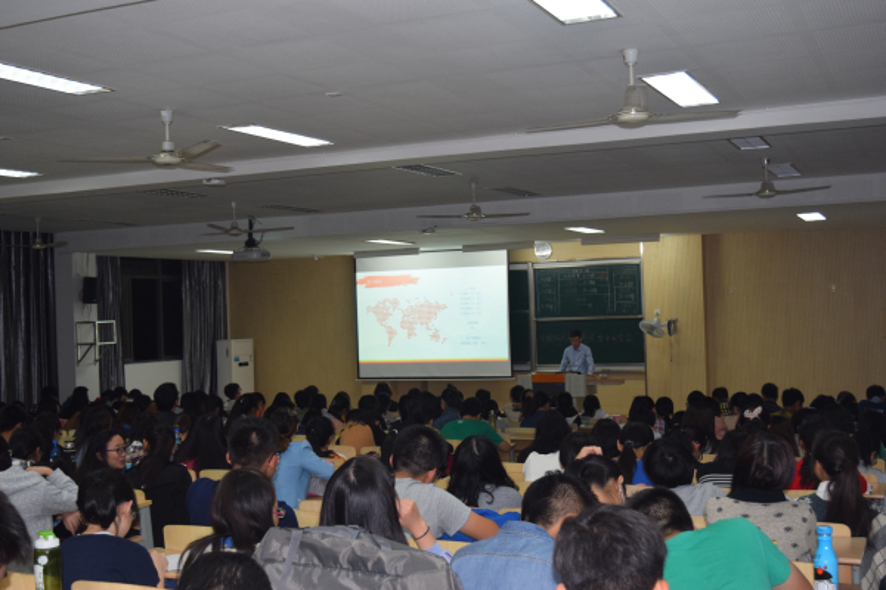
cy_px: 295
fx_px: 1107
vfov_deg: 29.9
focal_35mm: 45
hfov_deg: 43.6
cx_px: 443
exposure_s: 1/100
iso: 800
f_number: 5
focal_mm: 30
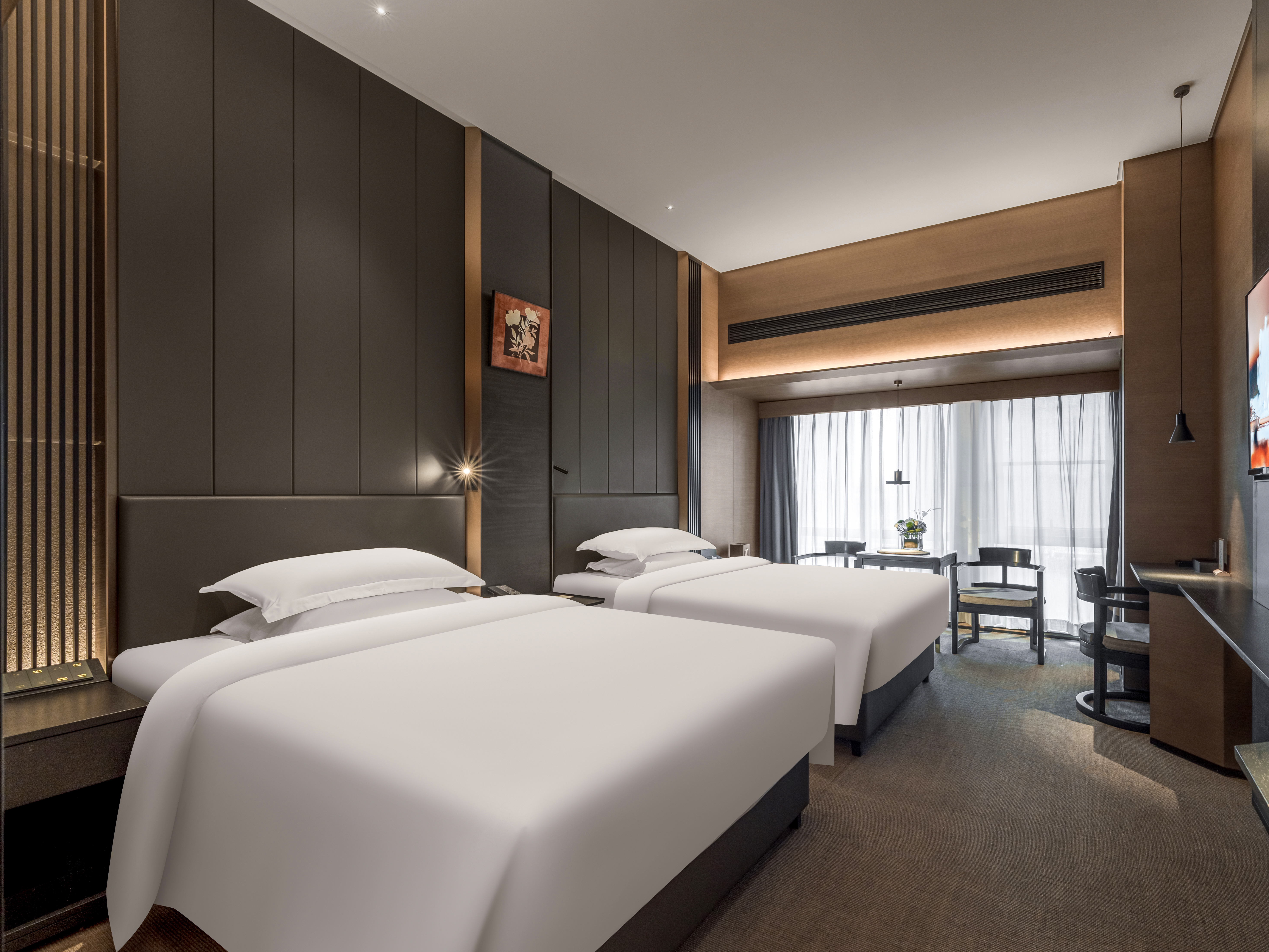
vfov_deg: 78.1
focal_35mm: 16
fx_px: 587
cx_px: 693
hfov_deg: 94.2
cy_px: 496
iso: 100
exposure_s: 1/8
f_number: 9.5
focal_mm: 14
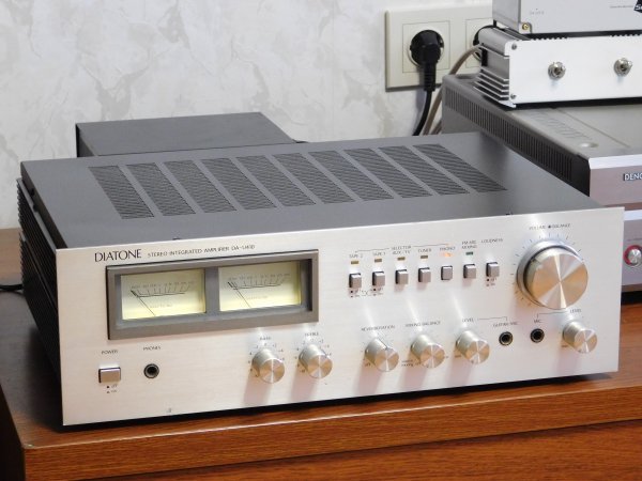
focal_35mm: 99
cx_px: 321
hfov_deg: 19.8
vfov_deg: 14.9
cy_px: 240
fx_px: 1836
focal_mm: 17.6
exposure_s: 1/15
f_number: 4.6
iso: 800
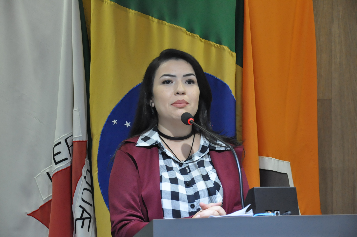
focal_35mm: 105
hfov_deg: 19.5
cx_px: 178
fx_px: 1040
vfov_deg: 13.0
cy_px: 118
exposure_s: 1/80
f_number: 5.3
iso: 2000
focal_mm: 70
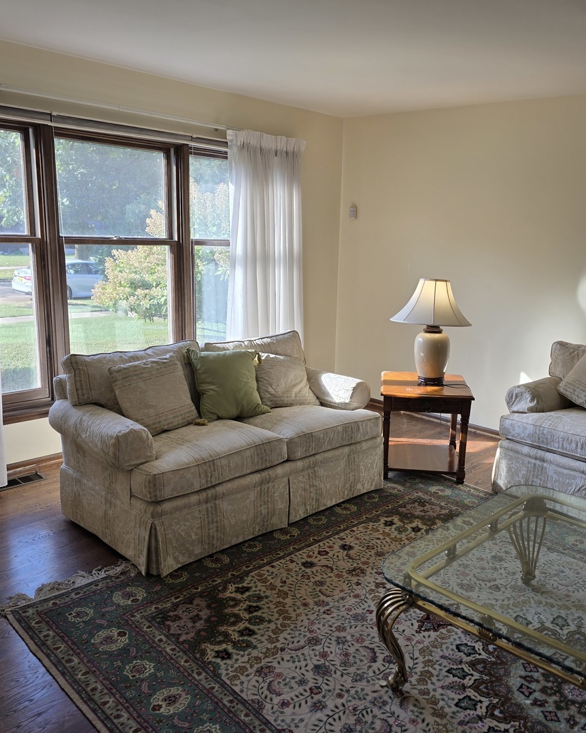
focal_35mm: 30
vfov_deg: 58.8
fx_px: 651
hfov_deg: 48.3
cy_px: 366
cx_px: 343
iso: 25
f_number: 1.7
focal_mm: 6.3
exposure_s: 1/120
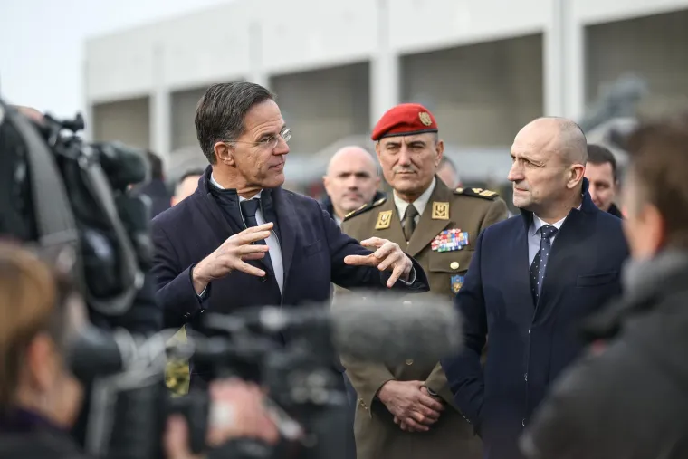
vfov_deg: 11.0
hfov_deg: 16.4
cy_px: 230
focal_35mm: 125
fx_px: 2389
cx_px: 344
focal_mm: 125
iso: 200
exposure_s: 1/1250
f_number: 2.8
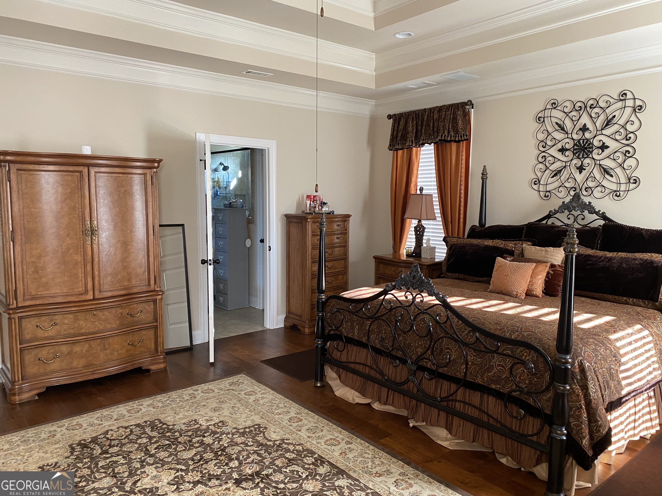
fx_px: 497
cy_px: 248
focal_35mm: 26
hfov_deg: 67.3
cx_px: 331
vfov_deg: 53.1
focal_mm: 4.25
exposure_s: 1/60
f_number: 1.8
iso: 250
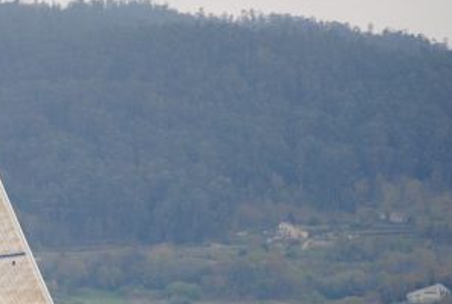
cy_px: 329
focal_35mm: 405
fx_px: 5098
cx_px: -64
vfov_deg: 3.4
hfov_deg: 5.1
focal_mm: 100
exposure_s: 1/320
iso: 200
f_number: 4.5
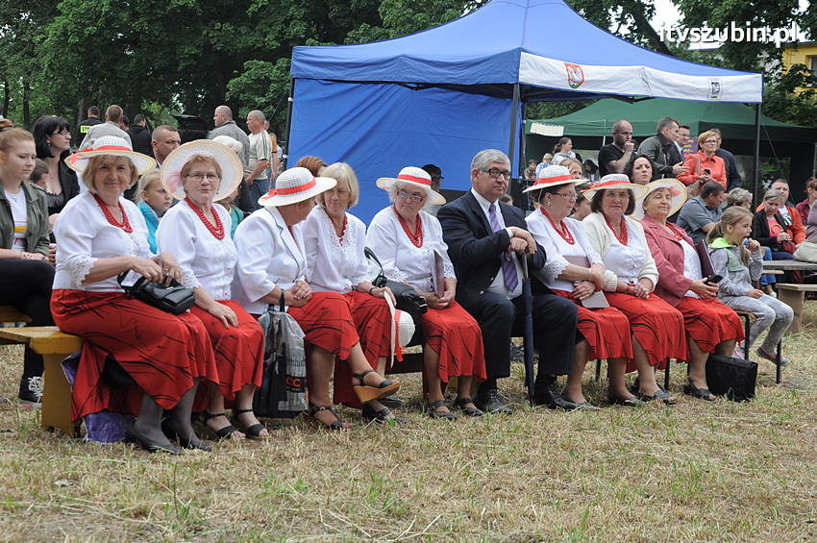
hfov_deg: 26.0
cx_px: 408
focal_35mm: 78
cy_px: 272
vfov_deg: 17.5
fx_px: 1768
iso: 500
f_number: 8
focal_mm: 52
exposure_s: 1/250
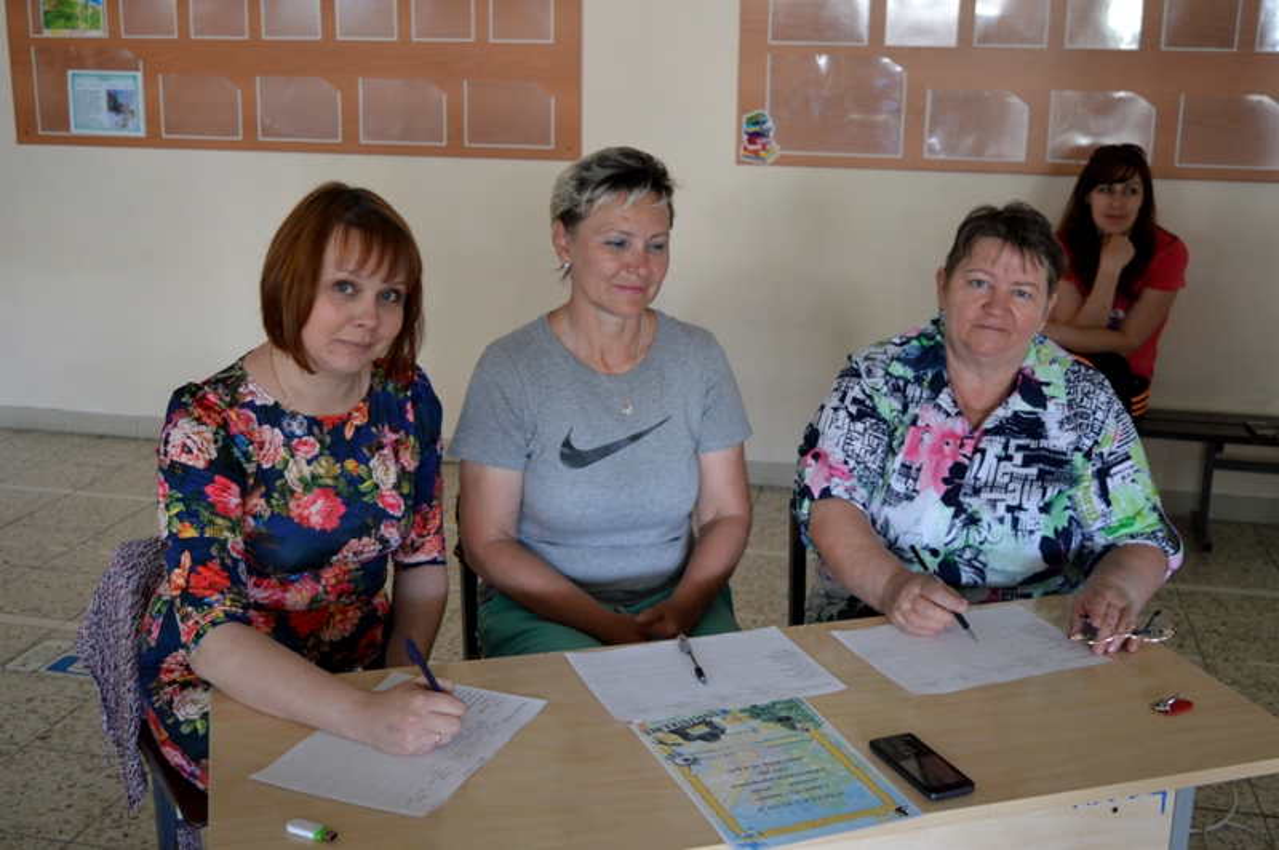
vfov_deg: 33.0
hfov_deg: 48.0
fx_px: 1438
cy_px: 425
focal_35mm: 40
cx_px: 640
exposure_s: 1/15
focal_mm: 27
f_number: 4
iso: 720
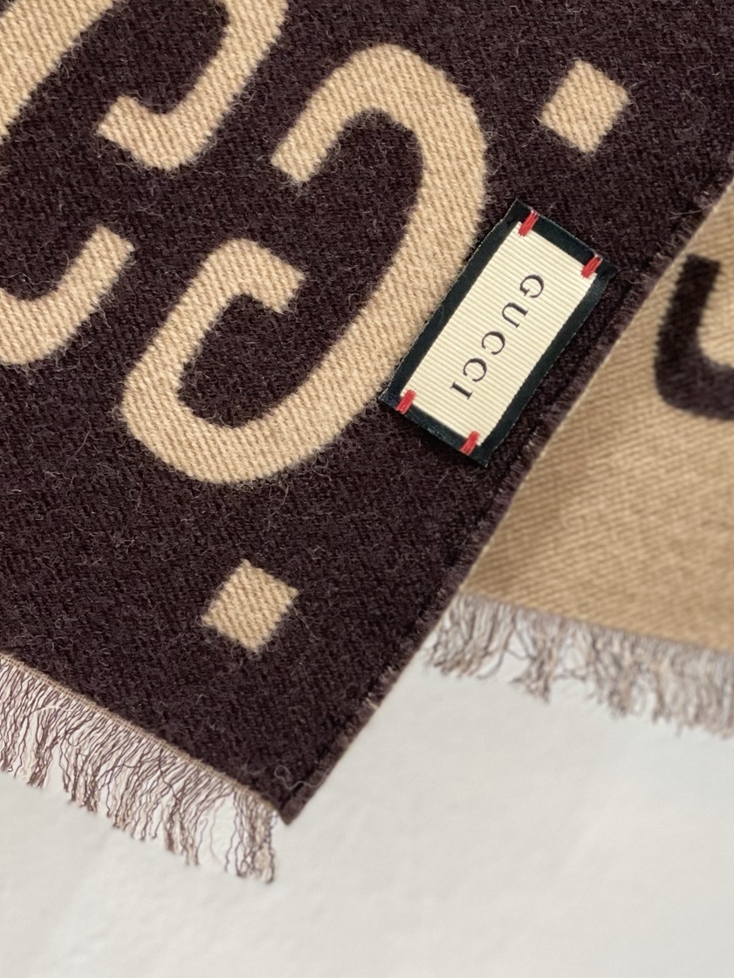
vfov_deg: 20.5
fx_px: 2685
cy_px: 233
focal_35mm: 95
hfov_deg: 15.5
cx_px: 517
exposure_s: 1/100
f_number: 2
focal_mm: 6
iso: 160
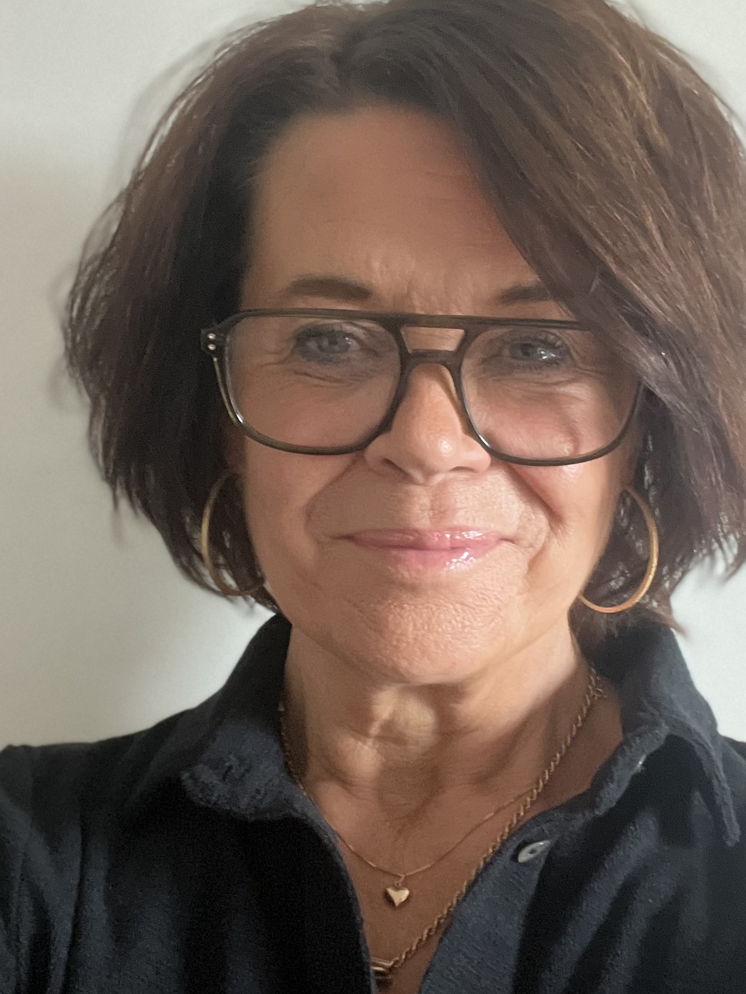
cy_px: 507
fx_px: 1437
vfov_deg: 38.2
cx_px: 393
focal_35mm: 50
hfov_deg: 29.1
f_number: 2.2
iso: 400
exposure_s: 1/33
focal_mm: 2.71
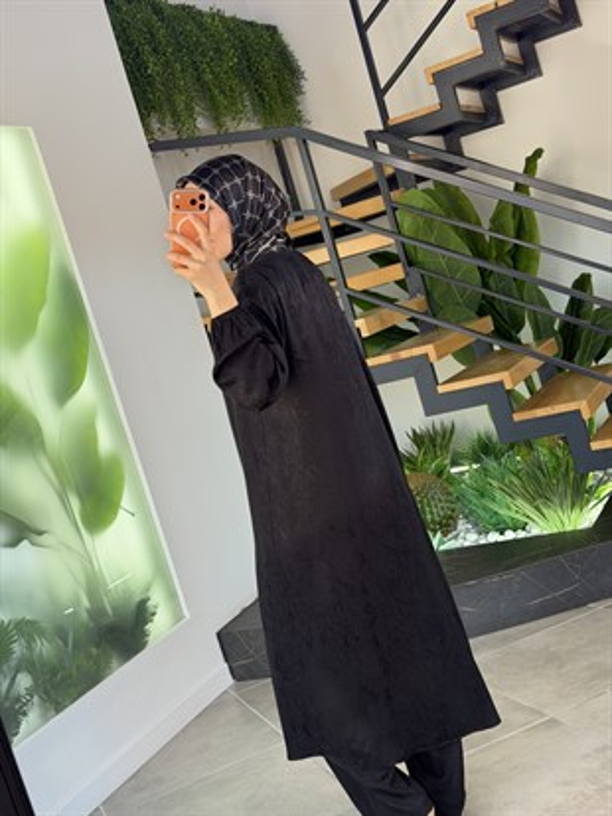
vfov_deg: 39.6
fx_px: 1131
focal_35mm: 48
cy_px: 408
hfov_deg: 30.3
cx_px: 306
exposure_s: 1/121
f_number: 1.78
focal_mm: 6.76
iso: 50
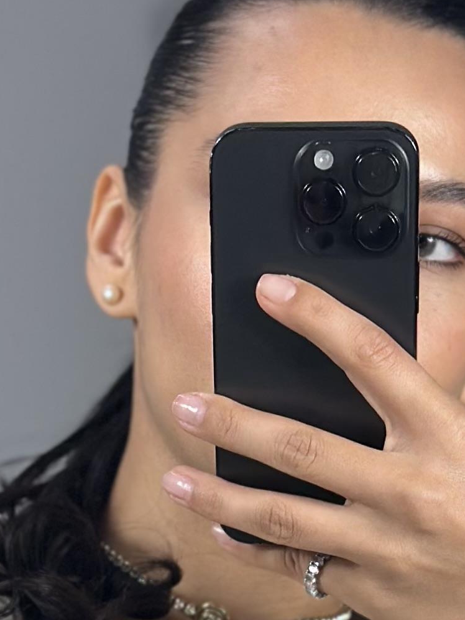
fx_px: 3476
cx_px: 178
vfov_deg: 9.6
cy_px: 1207
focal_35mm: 194
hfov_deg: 7.7
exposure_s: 1/171
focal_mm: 6.86
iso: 64
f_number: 1.78
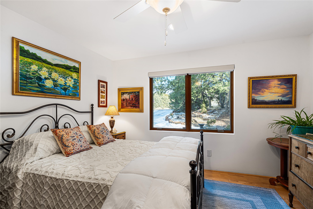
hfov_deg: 93.3
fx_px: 148
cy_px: 104
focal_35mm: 17
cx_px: 156
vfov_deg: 70.4
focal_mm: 17
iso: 320
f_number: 9
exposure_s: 1/4
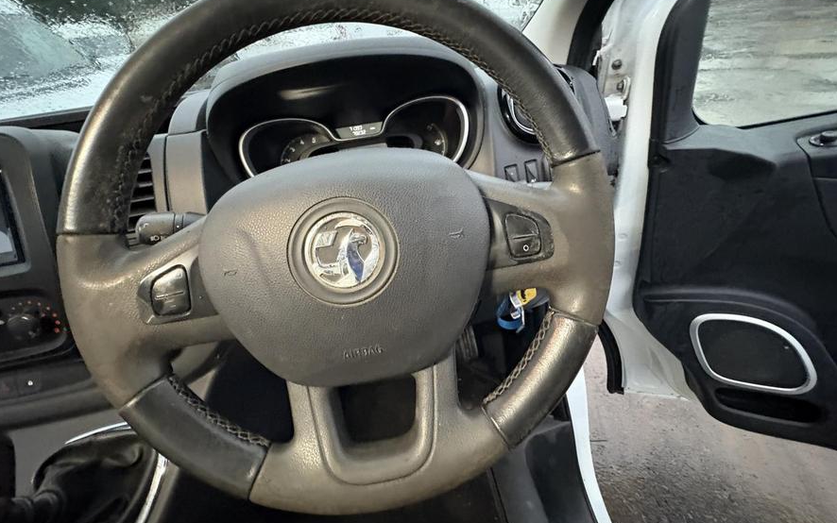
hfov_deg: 101.5
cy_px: 228
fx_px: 342
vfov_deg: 74.5
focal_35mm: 15
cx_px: 418
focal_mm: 2.22
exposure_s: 1/34
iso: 1000
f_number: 2.2
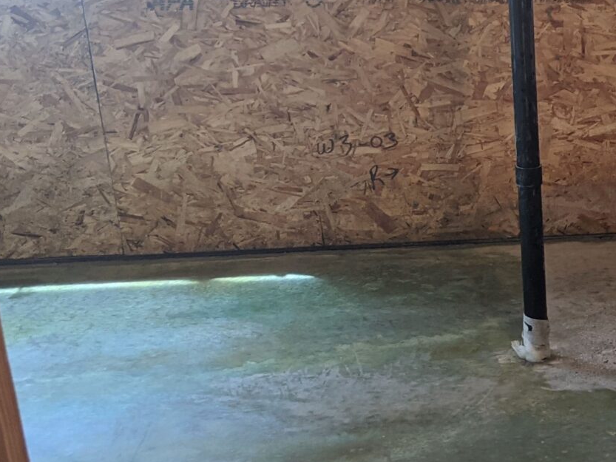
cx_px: 771
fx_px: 1477
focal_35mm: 83
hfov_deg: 21.6
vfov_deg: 17.6
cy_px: 387
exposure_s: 1/30
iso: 72
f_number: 1.8
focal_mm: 4.44
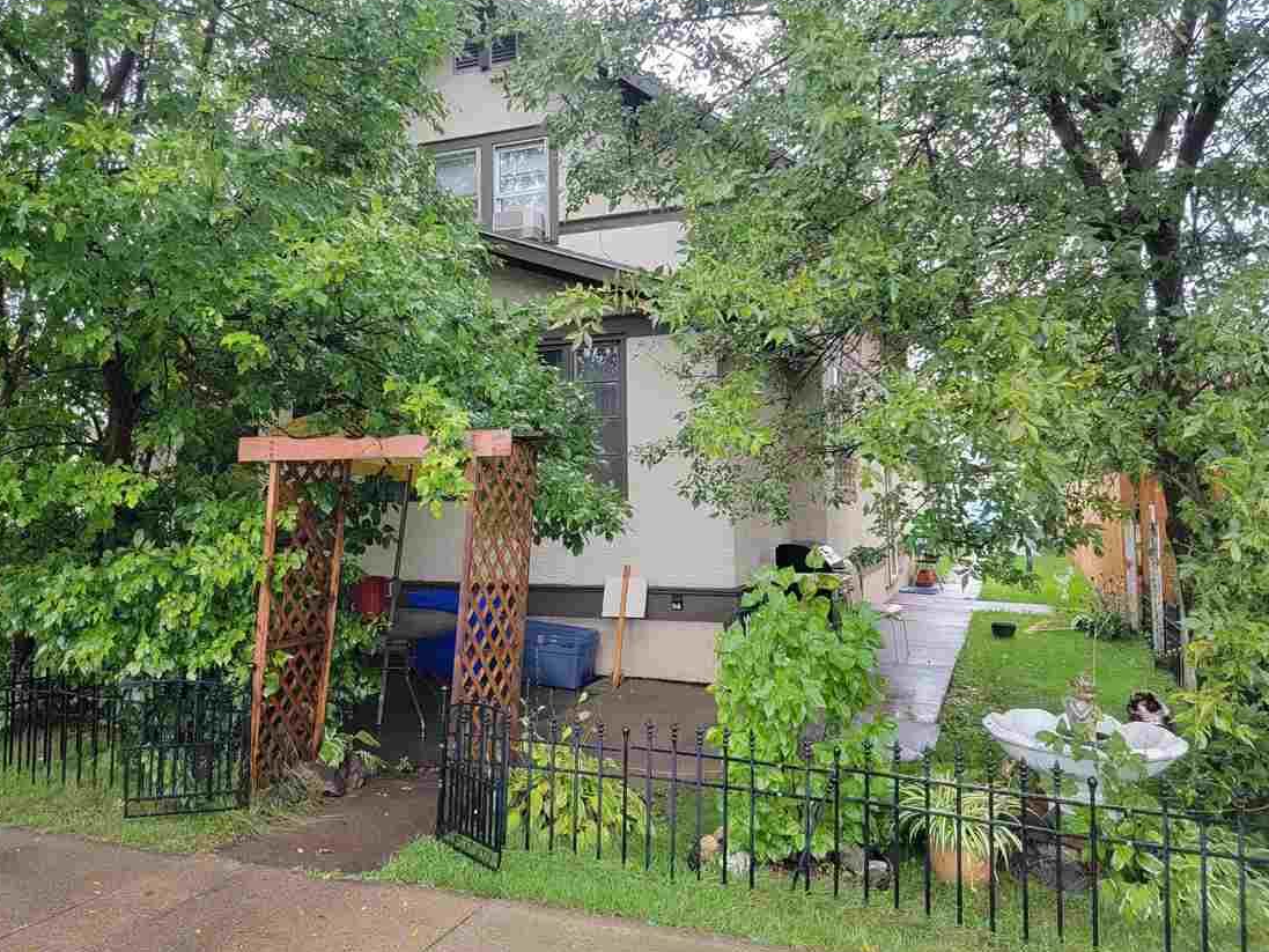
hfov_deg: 63.3
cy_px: 427
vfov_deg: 49.7
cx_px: 566
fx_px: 1027
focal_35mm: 28
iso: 200
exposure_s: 1/119
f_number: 1.8
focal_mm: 6.7
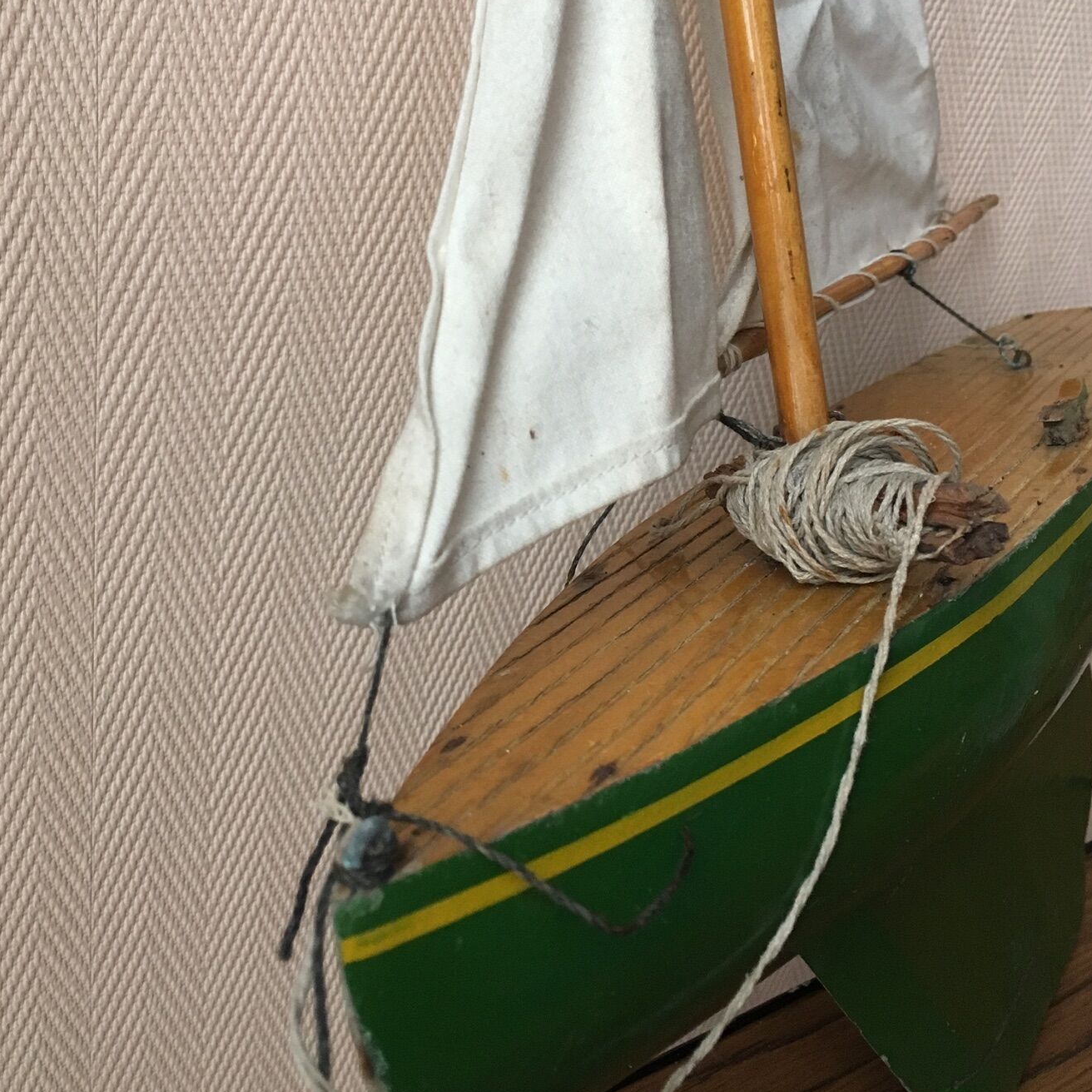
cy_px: 396
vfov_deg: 41.5
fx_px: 1428
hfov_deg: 41.9
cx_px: 531
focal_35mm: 40
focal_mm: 4.15
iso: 160
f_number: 2.2
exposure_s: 1/33
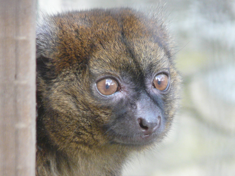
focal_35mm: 787
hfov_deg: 2.5
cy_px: 88
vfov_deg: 1.9
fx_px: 5343
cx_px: 118
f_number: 4.2
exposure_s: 1/30
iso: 200
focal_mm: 81.1
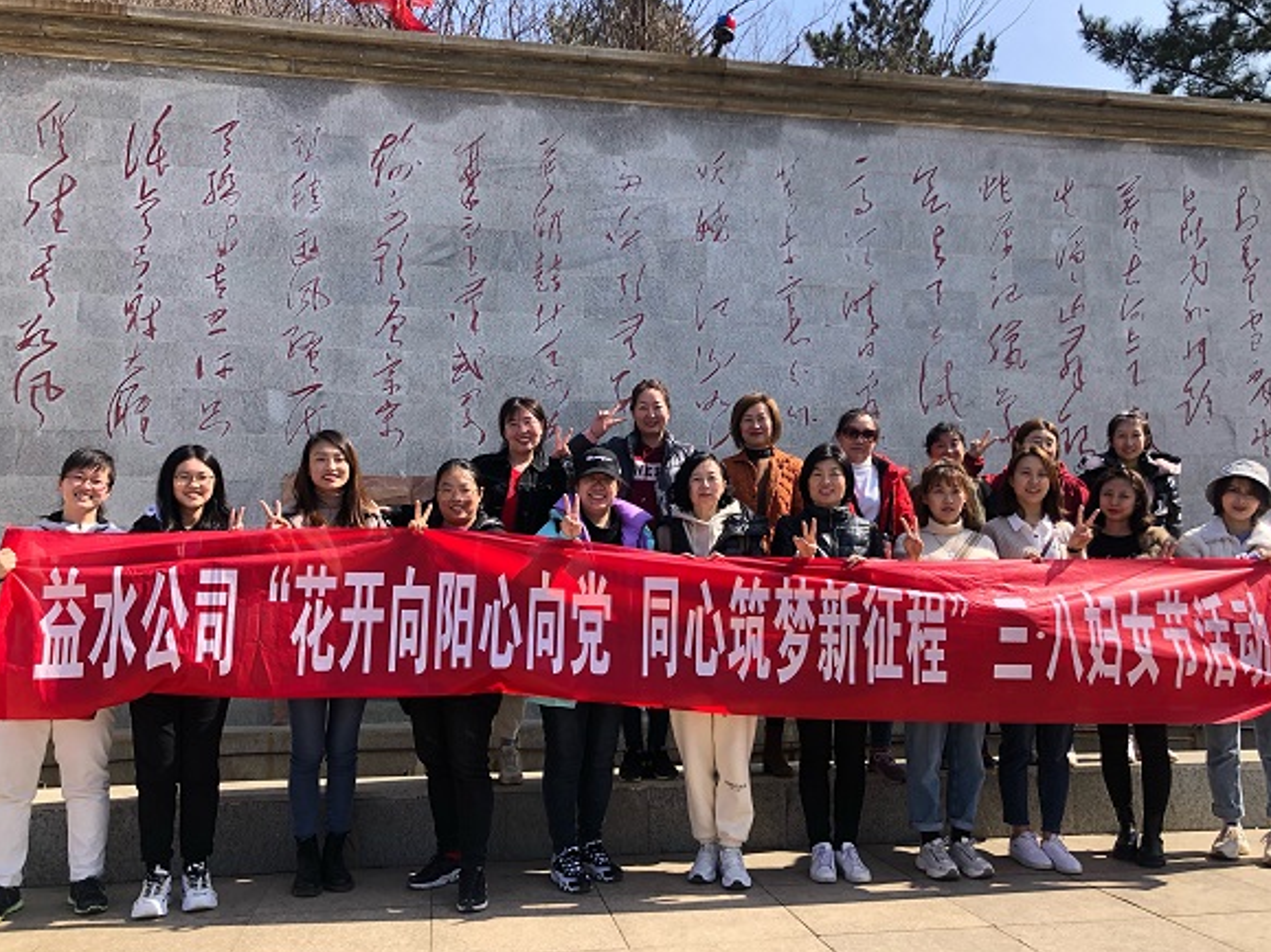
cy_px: 467
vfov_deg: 48.2
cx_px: 639
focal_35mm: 29
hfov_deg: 61.7
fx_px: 1065
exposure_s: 1/906
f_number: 1.8
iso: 20
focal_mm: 3.99
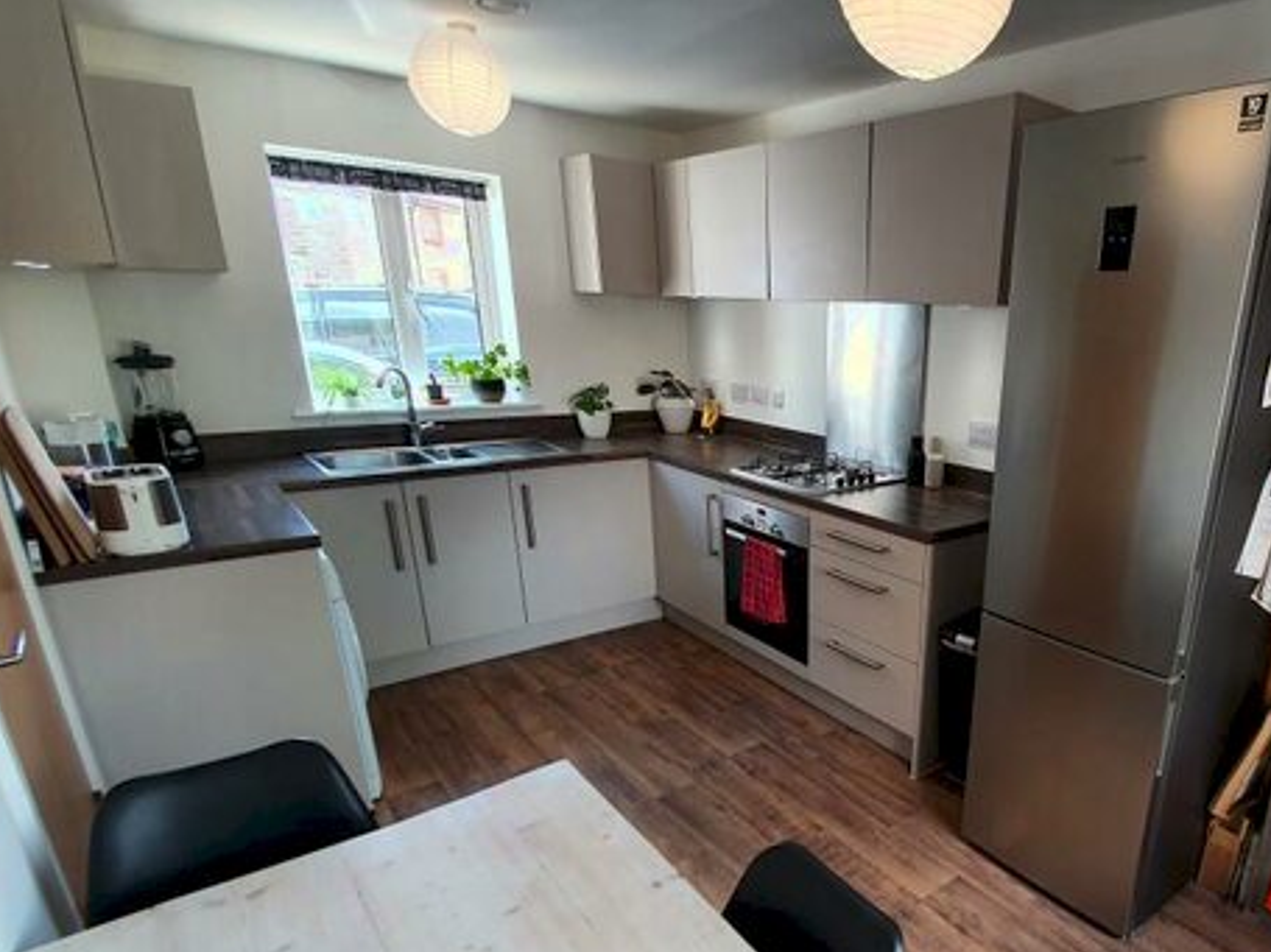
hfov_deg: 78.0
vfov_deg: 65.0
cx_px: 888
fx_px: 734
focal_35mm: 20
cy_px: 596
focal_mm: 1.8
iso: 100
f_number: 2.2
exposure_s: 1/50
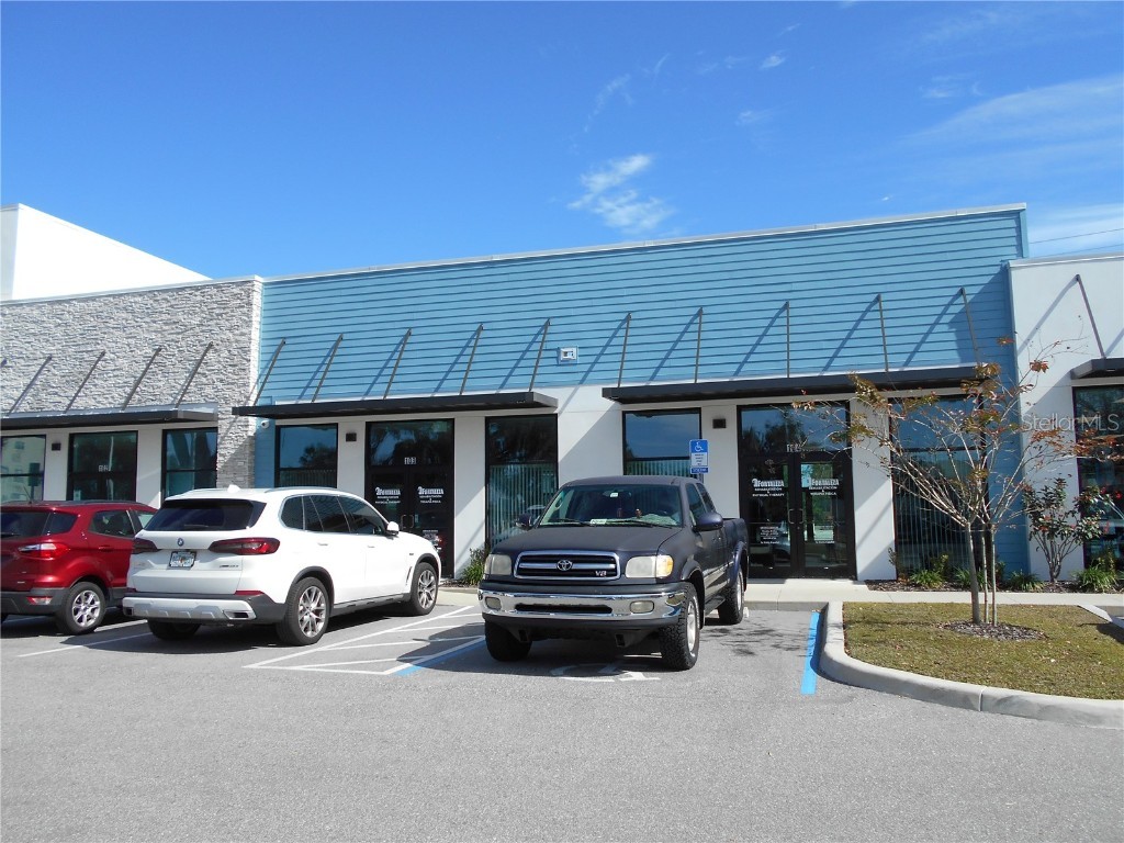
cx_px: 562
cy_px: 422
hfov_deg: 67.3
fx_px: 844
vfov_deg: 53.1
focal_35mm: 26
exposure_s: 1/1000
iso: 80
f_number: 3.2
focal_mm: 4.6
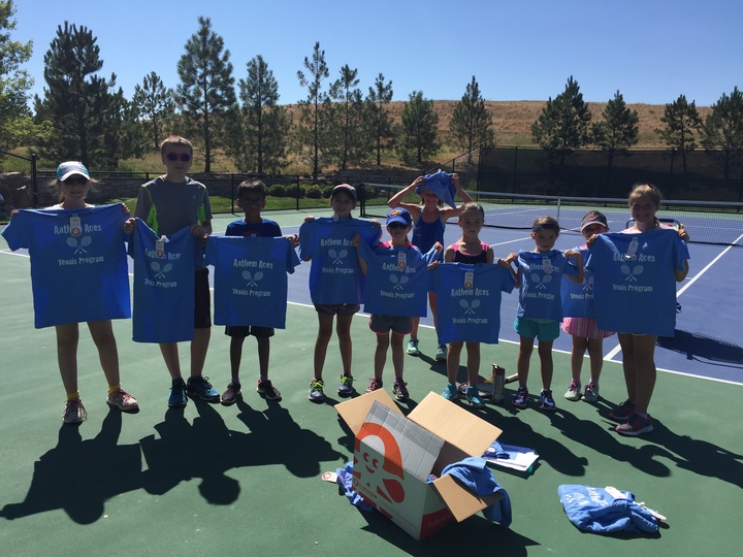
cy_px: 278
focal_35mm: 29
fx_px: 622
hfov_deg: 61.7
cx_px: 372
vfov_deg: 48.2
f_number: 2.2
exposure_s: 1/2083
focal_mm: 4.15
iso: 32
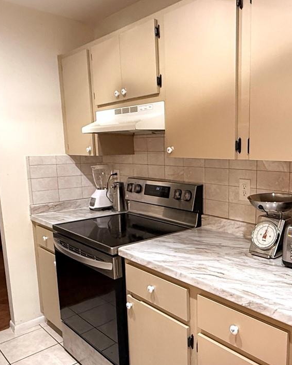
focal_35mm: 31
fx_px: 335
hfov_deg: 45.8
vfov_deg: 57.1
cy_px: 202
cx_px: 210
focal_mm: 2.22
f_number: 2.2
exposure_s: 1/60
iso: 320
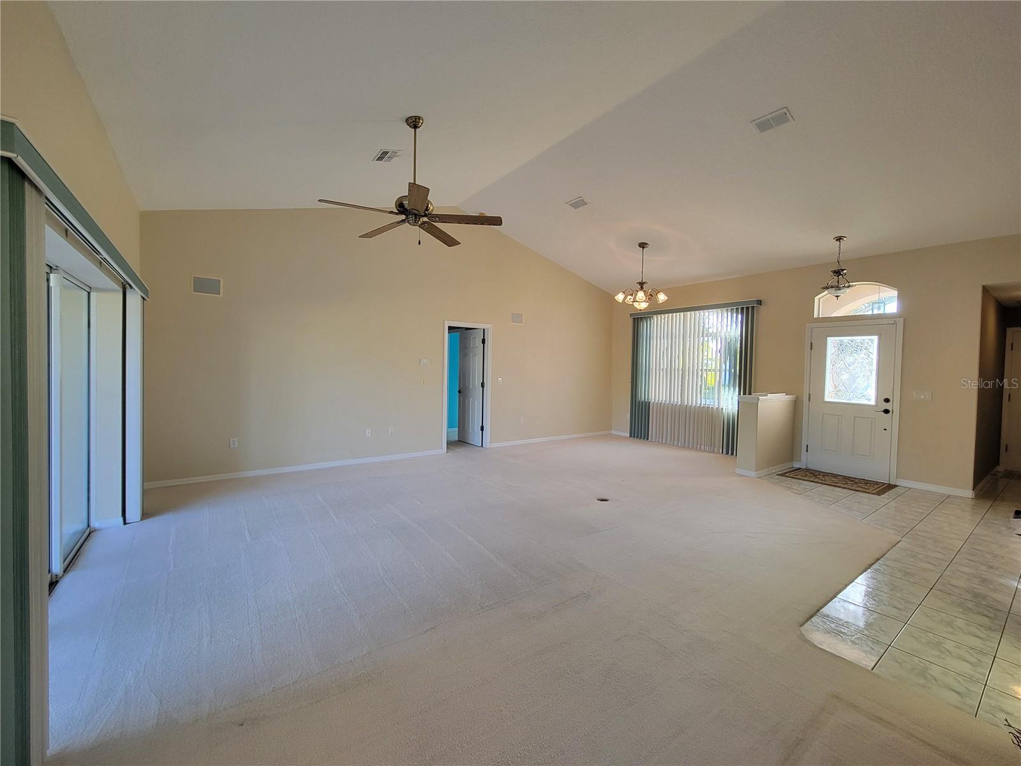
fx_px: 383
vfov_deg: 89.9
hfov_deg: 106.2
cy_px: 383
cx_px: 510
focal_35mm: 13
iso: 160
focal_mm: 2.2
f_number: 2.2
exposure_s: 1/60
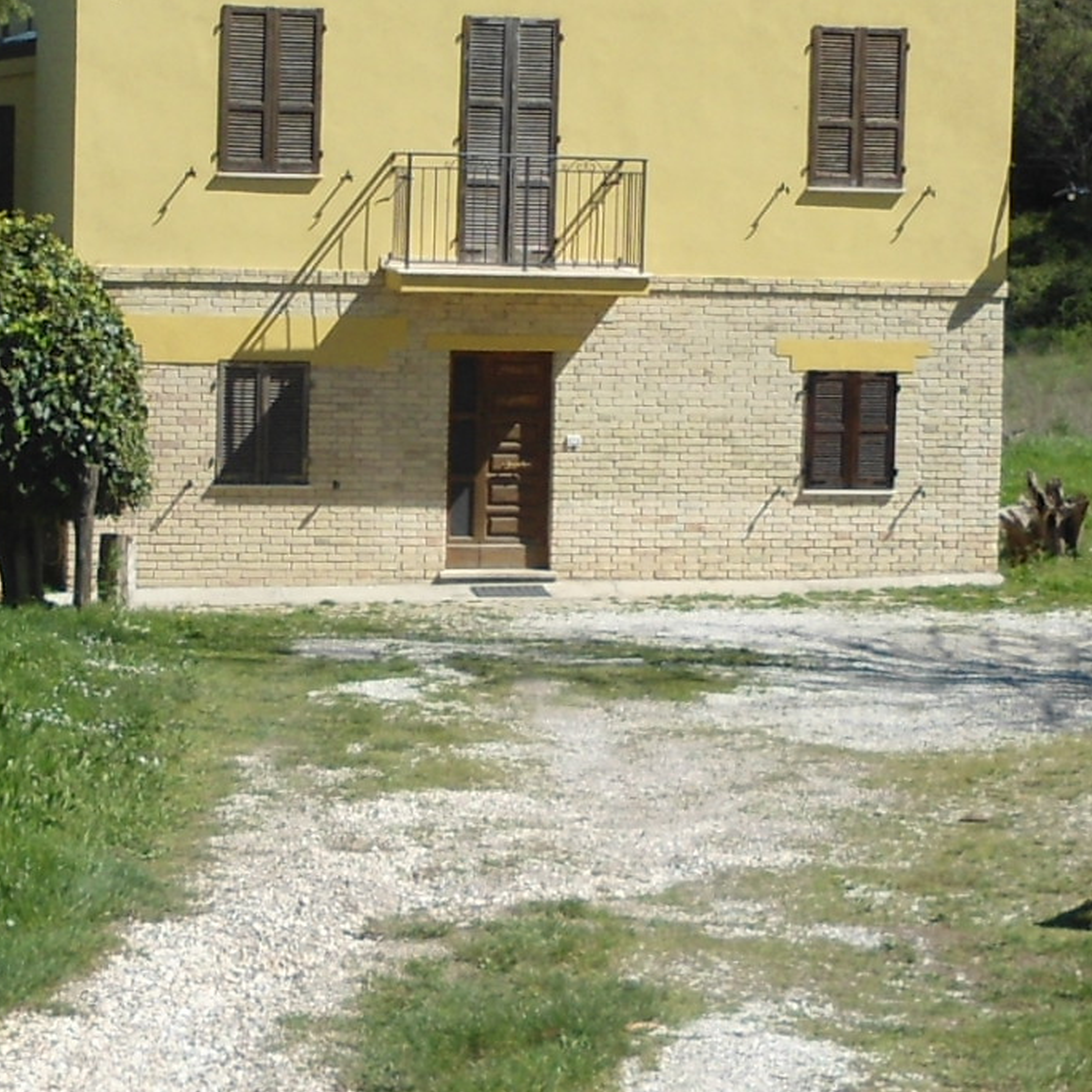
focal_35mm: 87
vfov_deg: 19.9
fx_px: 3105
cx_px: 414
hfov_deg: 19.9
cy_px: 359
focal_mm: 4.7
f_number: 8
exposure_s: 1/160
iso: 80
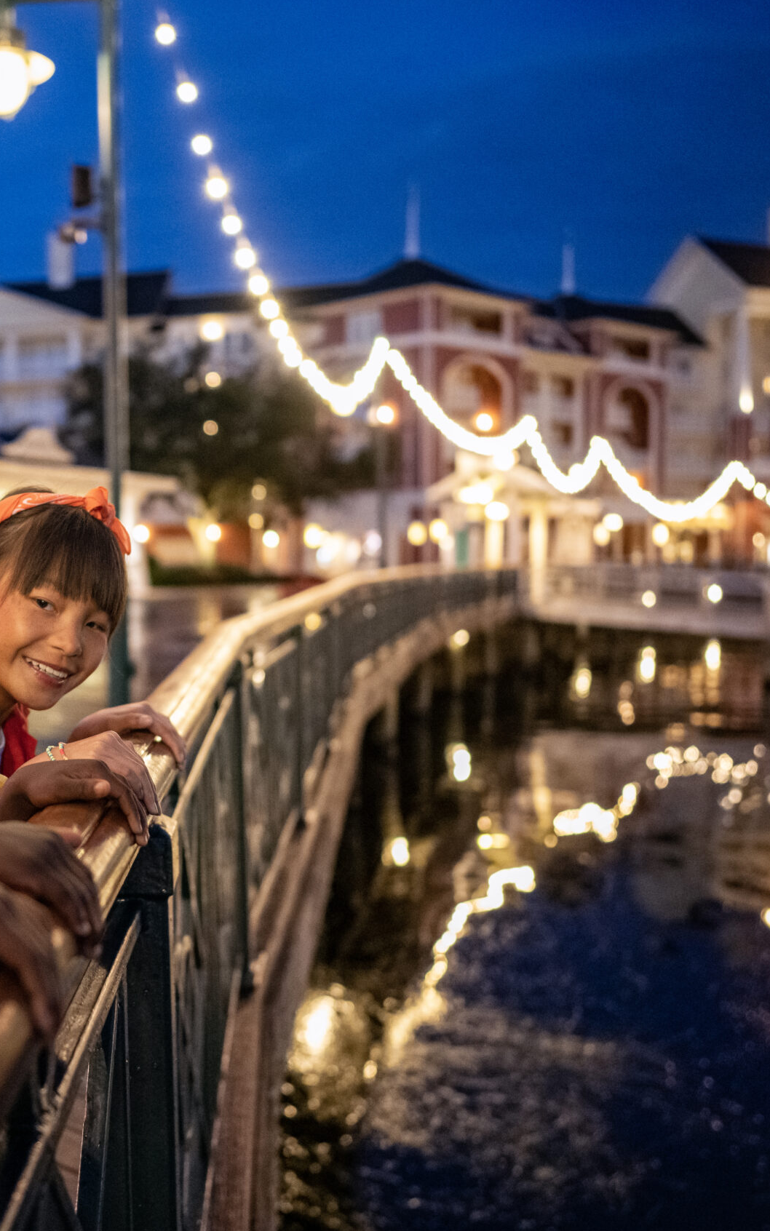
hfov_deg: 32.3
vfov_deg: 52.7
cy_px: 620
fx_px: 1242
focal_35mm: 37
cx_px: 41
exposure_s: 1/125
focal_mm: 24
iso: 4000
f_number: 1.8
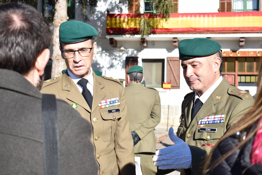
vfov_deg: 23.8
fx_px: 415
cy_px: 88
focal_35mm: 57
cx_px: 131
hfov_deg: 35.0
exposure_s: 1/800
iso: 200
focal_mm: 38
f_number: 5
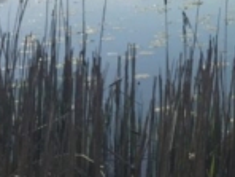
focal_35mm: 125
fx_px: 849
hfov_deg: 14.1
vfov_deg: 11.2
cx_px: 418
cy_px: -116
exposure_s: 1/3968
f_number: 2.2
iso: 32
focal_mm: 4.15
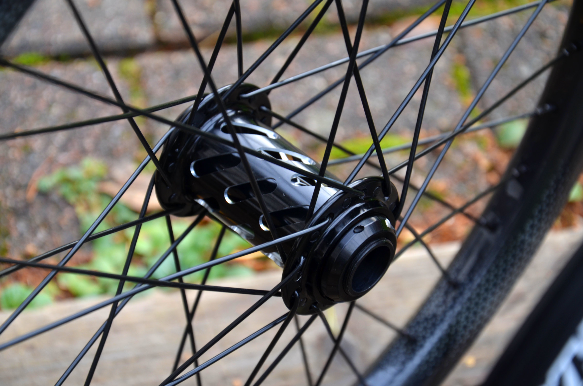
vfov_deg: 12.1
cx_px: 292
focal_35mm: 112
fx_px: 1818
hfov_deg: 18.2
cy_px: 193
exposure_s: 1/125
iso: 250
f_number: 5.6
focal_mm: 75
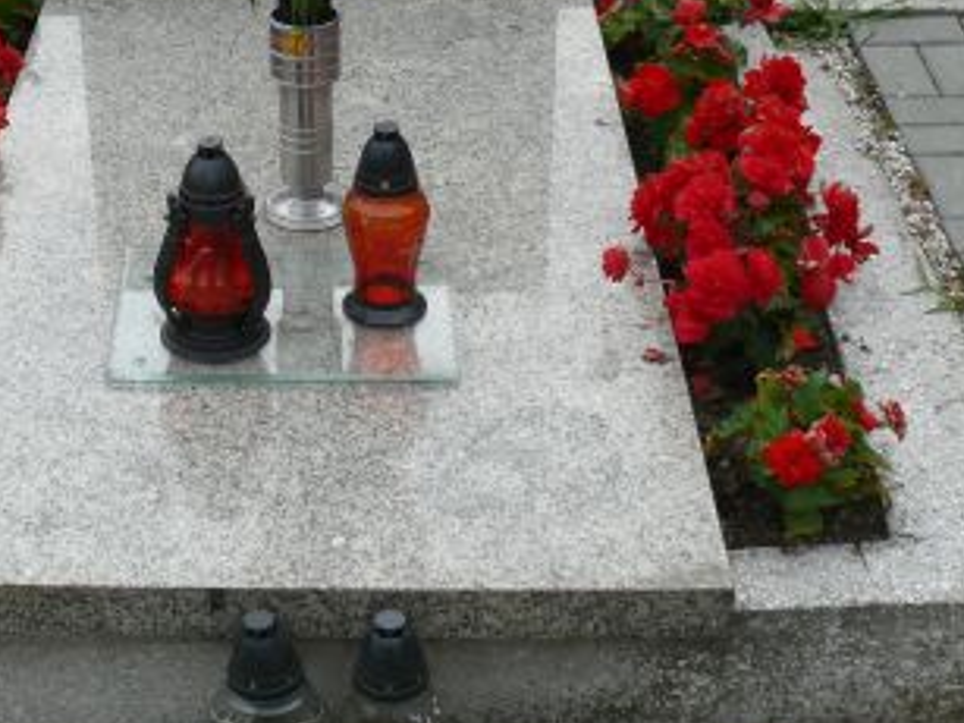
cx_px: 292
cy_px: 211
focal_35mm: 73
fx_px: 2032
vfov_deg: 20.0
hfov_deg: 26.5
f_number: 5.6
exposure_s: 1/250
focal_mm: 7.4
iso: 100
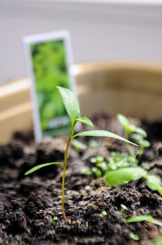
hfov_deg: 8.7
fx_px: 1067
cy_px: 122
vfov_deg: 13.1
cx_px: 81
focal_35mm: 158
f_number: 5.6
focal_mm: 105
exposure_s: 1/250
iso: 250
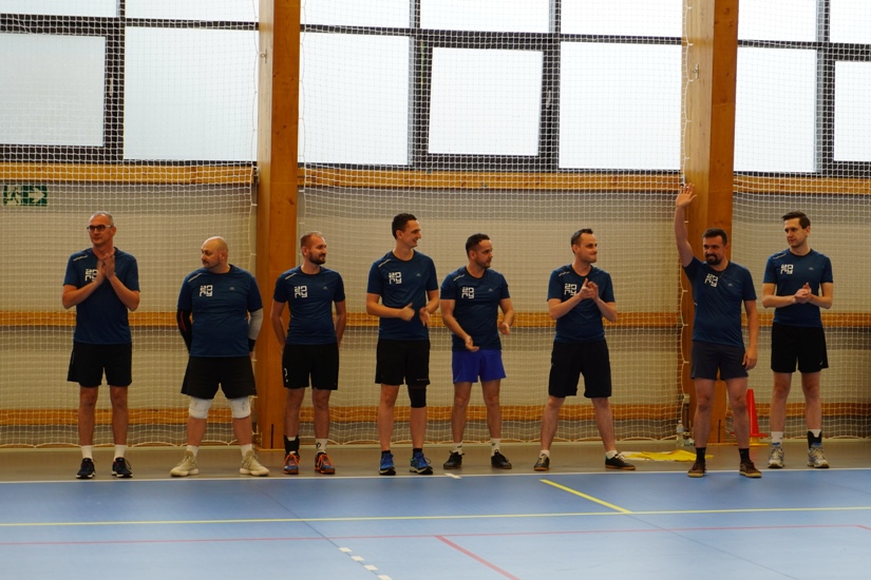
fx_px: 1814
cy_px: 290
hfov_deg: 27.0
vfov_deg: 18.2
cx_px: 436
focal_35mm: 75
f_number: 5.6
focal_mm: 50
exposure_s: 1/80
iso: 400
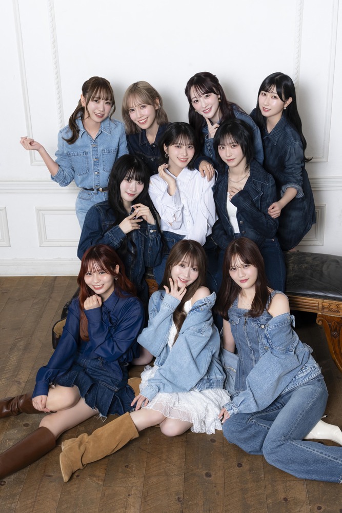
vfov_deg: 36.9
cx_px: 171
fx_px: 769
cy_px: 256
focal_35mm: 54
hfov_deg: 25.1
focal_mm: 54
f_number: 11
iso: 800
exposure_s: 1/125
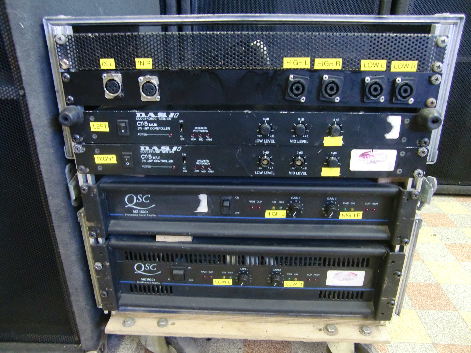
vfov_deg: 49.7
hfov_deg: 63.4
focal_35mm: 28
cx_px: 236
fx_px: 381
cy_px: 176
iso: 400
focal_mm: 4.9
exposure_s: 1/15
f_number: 2.6
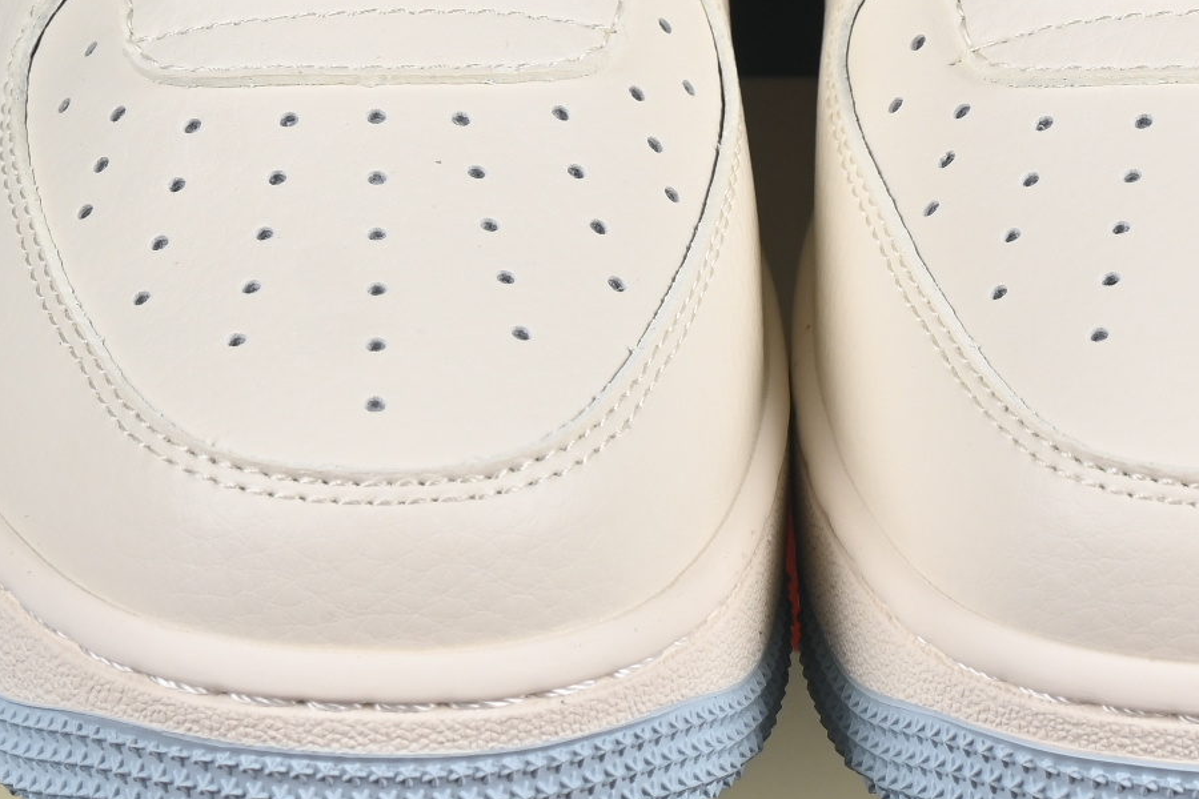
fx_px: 7726
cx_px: 783
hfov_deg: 8.9
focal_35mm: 232
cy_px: 111
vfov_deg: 5.9
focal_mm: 50
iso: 160
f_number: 8
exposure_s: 1/100
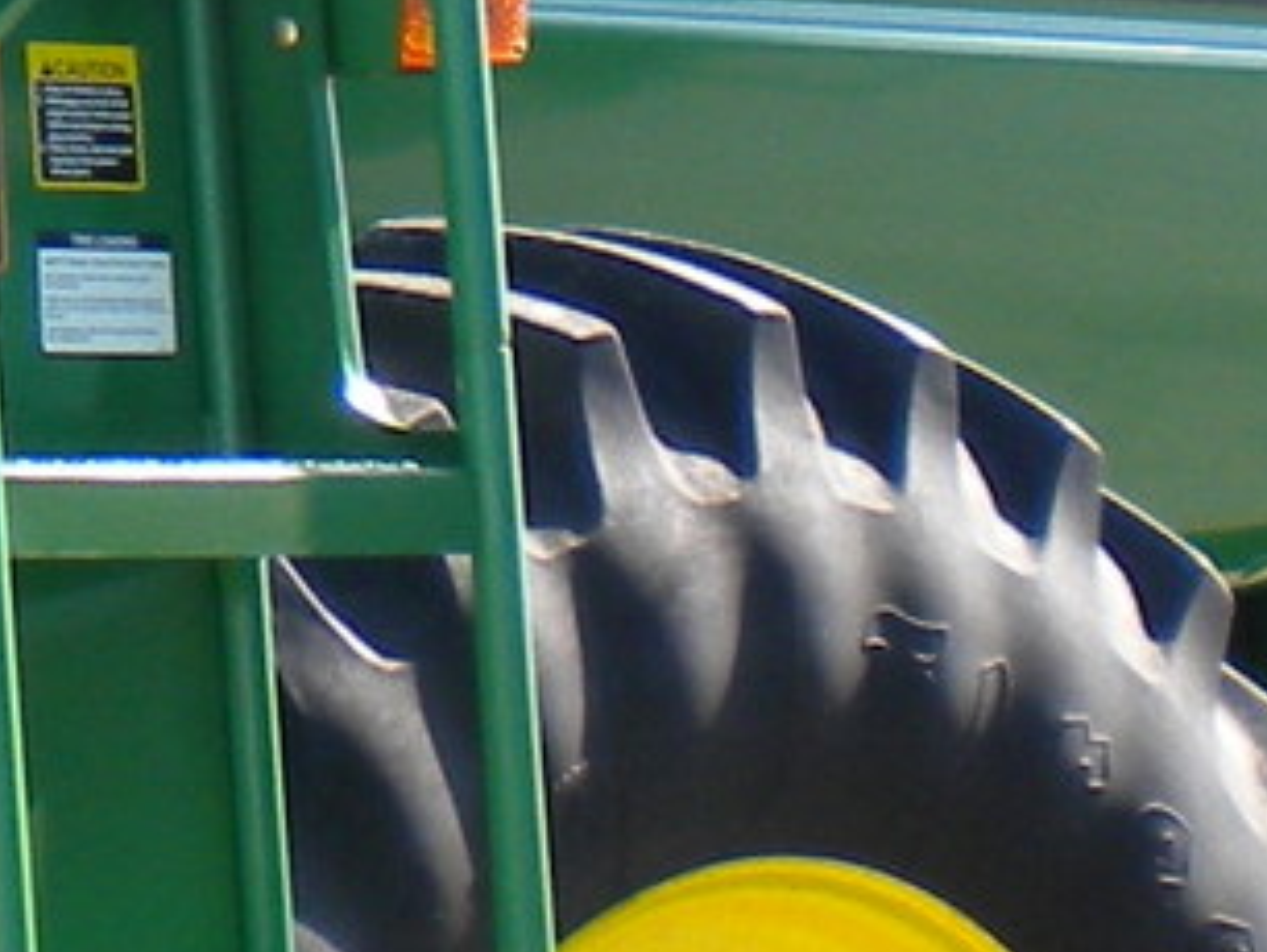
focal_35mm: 234
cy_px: 124
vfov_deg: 6.3
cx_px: -832
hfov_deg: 8.2
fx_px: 8571
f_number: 4.6
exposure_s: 1/143
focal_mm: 6.3
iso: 80
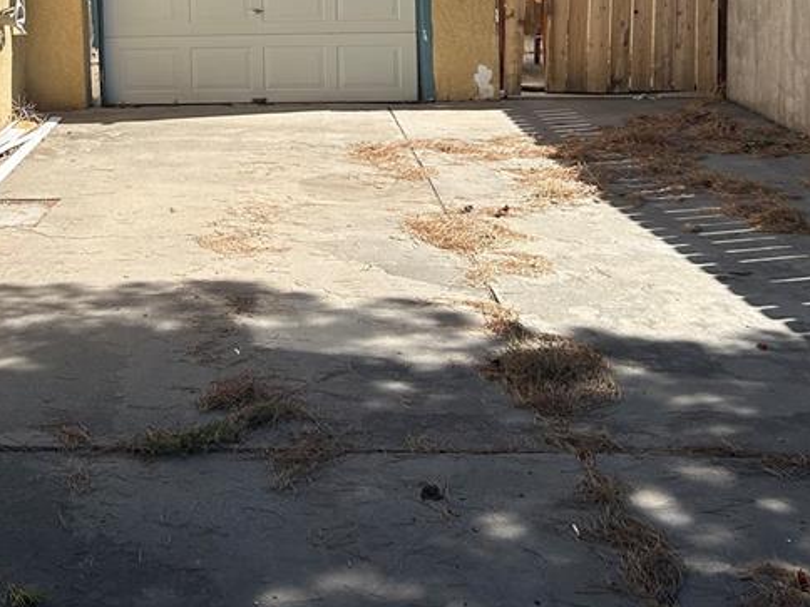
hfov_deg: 34.0
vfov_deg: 25.2
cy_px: -8
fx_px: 1287
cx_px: 172
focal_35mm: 55
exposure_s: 1/3257
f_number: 1.5
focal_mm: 5.7
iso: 50
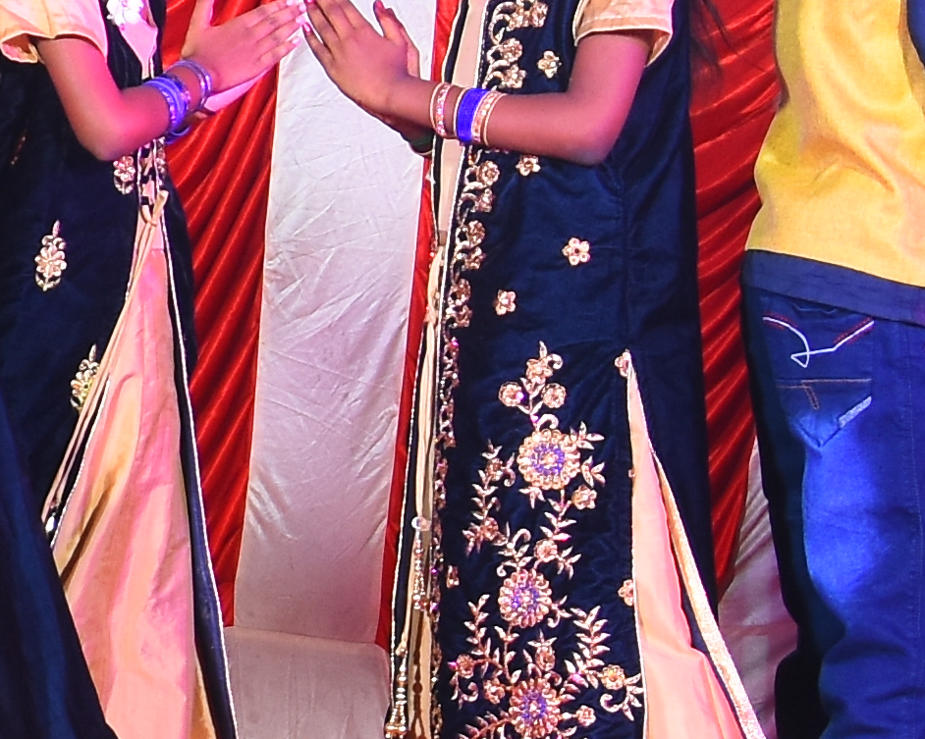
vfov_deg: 5.4
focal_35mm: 287
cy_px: -118
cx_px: -515
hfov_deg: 6.6
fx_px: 7855
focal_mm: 32
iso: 320
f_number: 5.6
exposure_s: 1/125
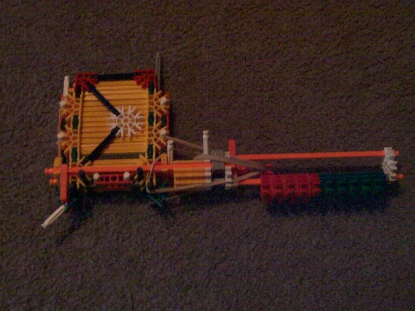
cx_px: 208
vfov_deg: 26.1
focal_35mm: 56
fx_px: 671
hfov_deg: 34.4
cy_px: 156
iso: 160
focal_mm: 9.4
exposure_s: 1/8
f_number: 3.4
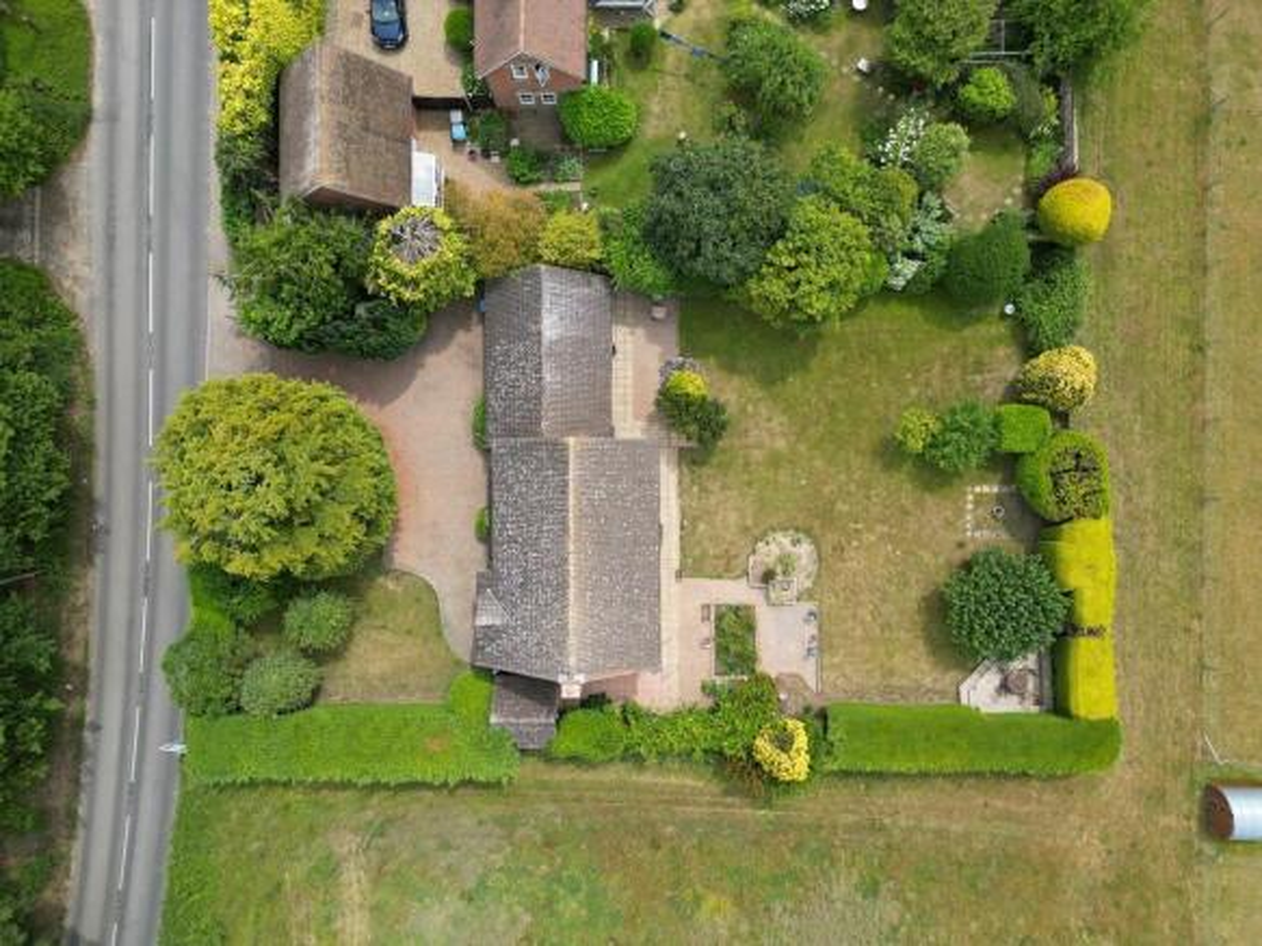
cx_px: 631
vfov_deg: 56.8
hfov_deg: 71.6
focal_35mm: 24
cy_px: 473
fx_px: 875
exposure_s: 1/1250
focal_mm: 6.72
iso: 100
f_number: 1.7
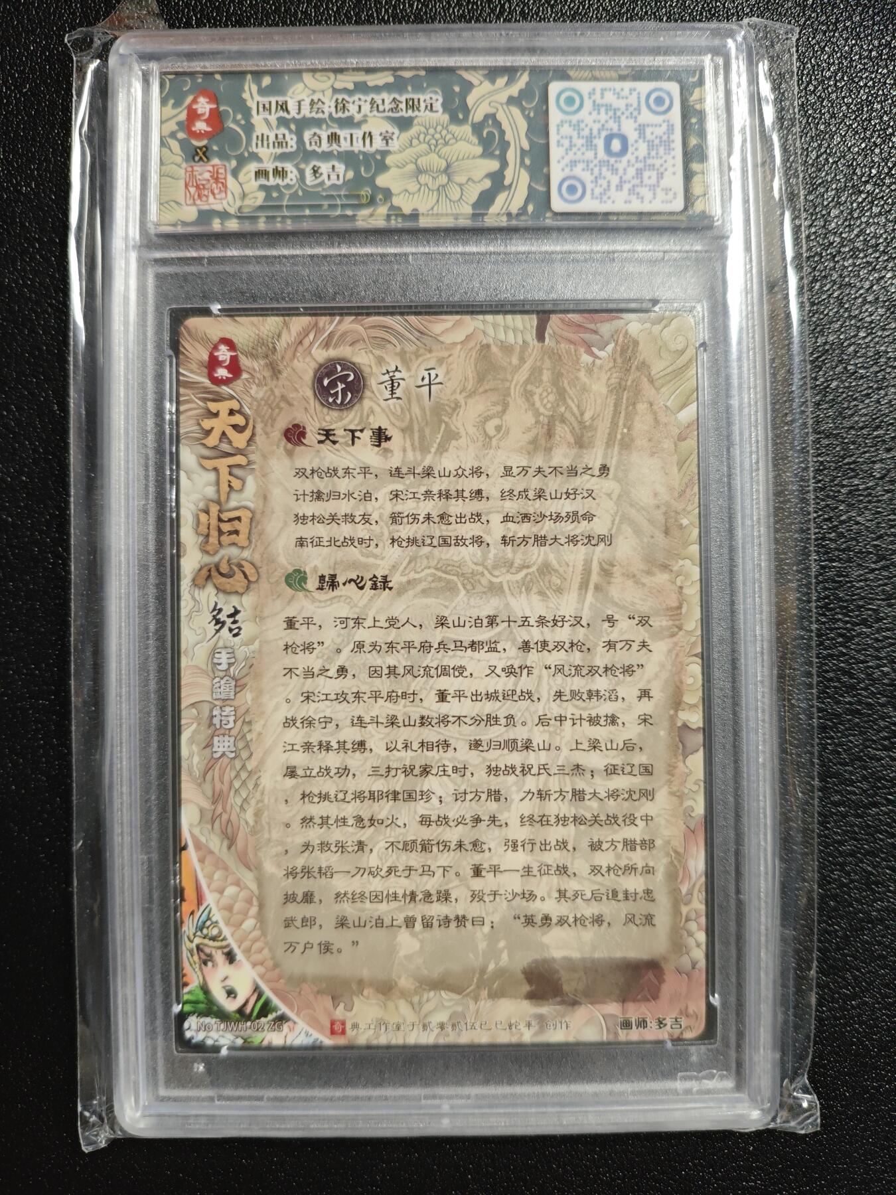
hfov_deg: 53.1
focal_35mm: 26
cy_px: 598
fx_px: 897
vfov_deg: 67.3
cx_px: 448
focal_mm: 4.94
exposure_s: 1/200
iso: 800
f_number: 1.5
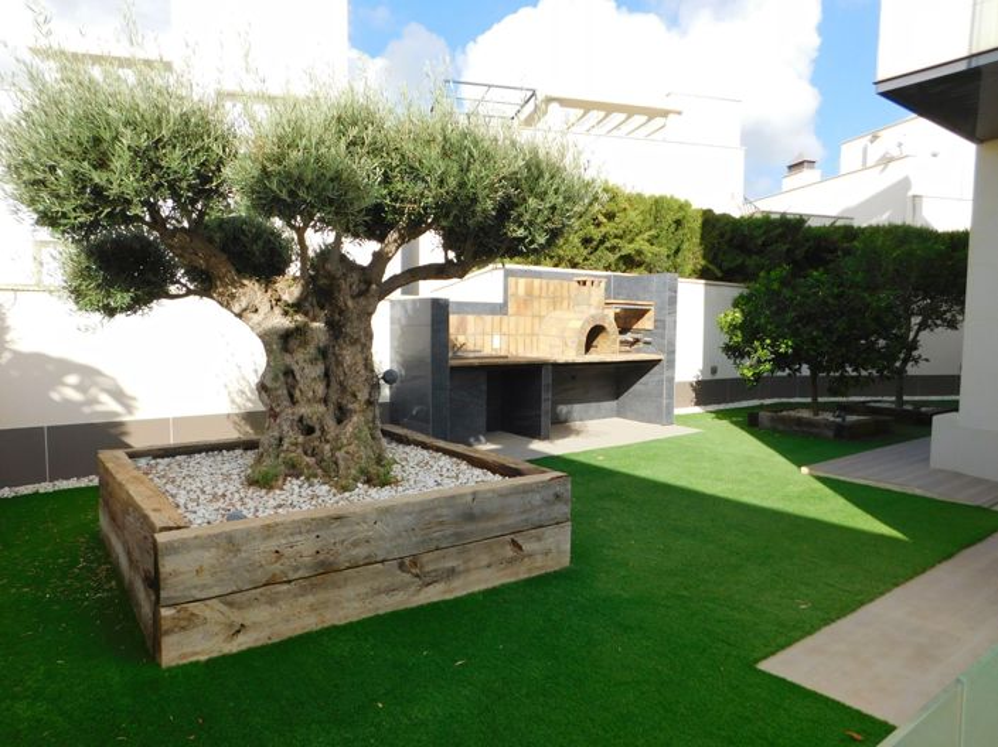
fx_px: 663
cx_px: 499
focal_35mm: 23
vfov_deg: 58.8
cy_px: 374
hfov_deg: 74.0
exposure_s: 1/1250
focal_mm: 4
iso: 125
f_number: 3
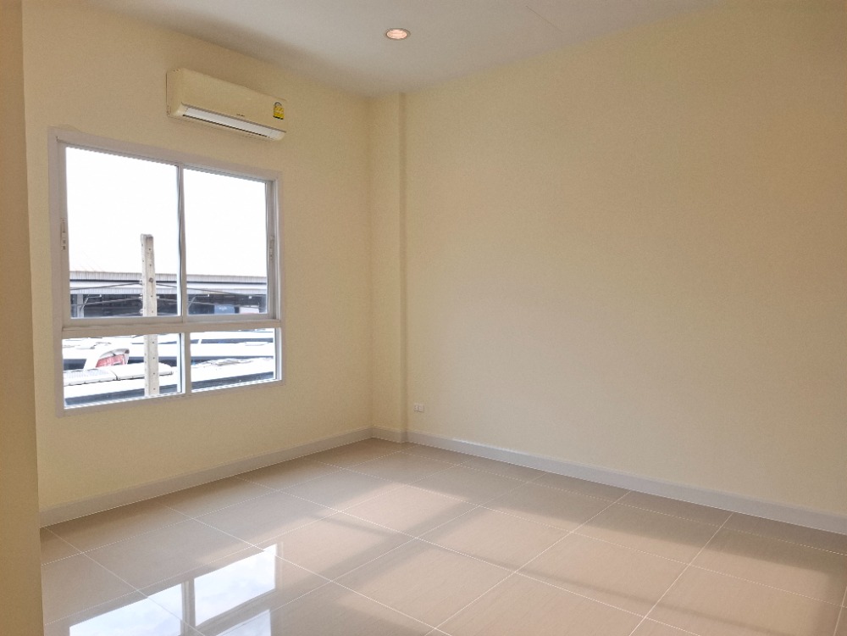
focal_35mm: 23
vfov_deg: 58.9
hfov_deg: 73.9
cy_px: 318
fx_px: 563
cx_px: 424
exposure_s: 1/192
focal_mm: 5.54
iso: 50
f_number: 1.8
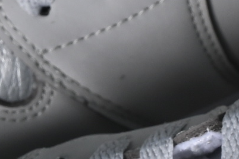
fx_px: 3445
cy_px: 134
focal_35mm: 519
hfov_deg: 4.0
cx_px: 317
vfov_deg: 2.6
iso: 160
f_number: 7.1
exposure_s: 1/80
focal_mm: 50
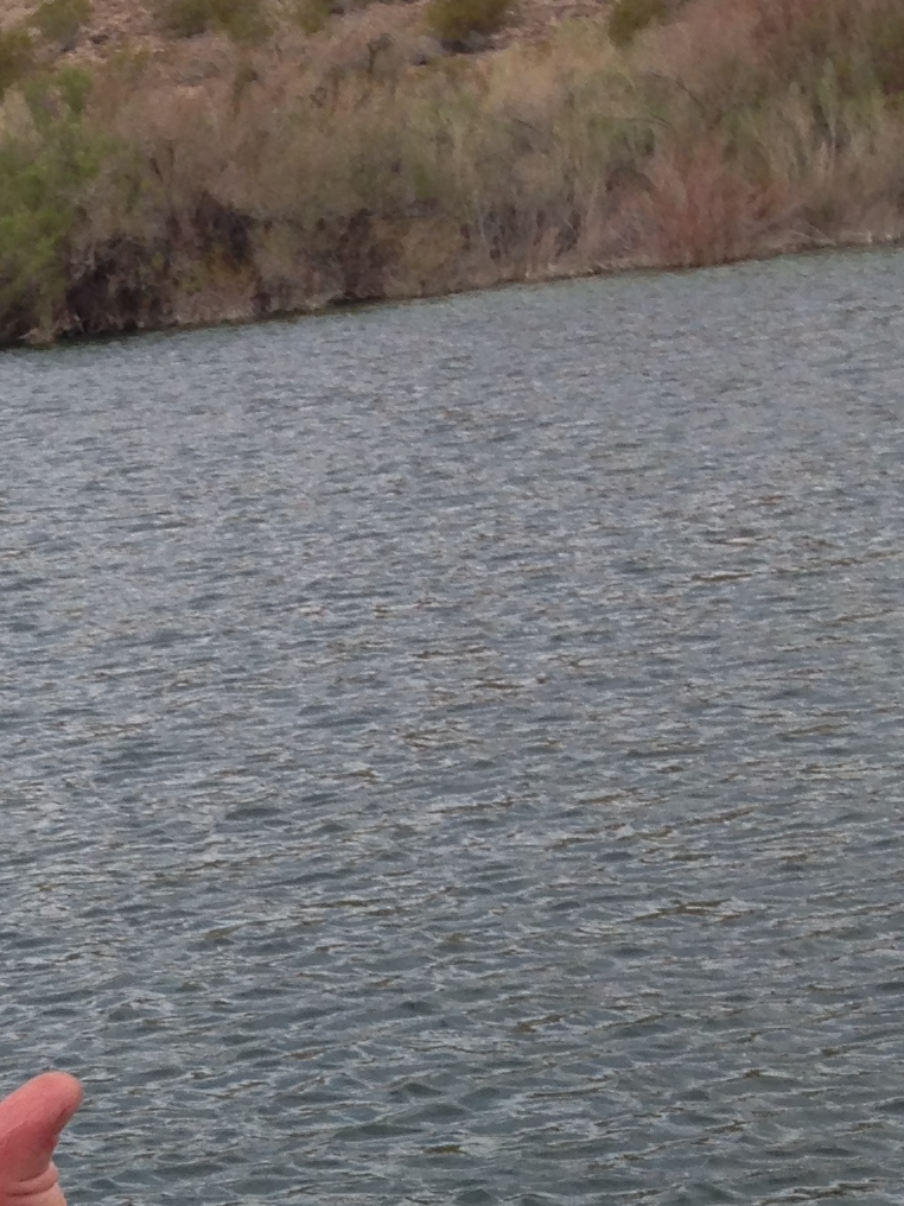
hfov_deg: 13.1
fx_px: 3691
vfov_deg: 17.3
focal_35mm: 106
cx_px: -518
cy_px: 1631
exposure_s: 1/993
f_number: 2.4
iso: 50
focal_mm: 4.12
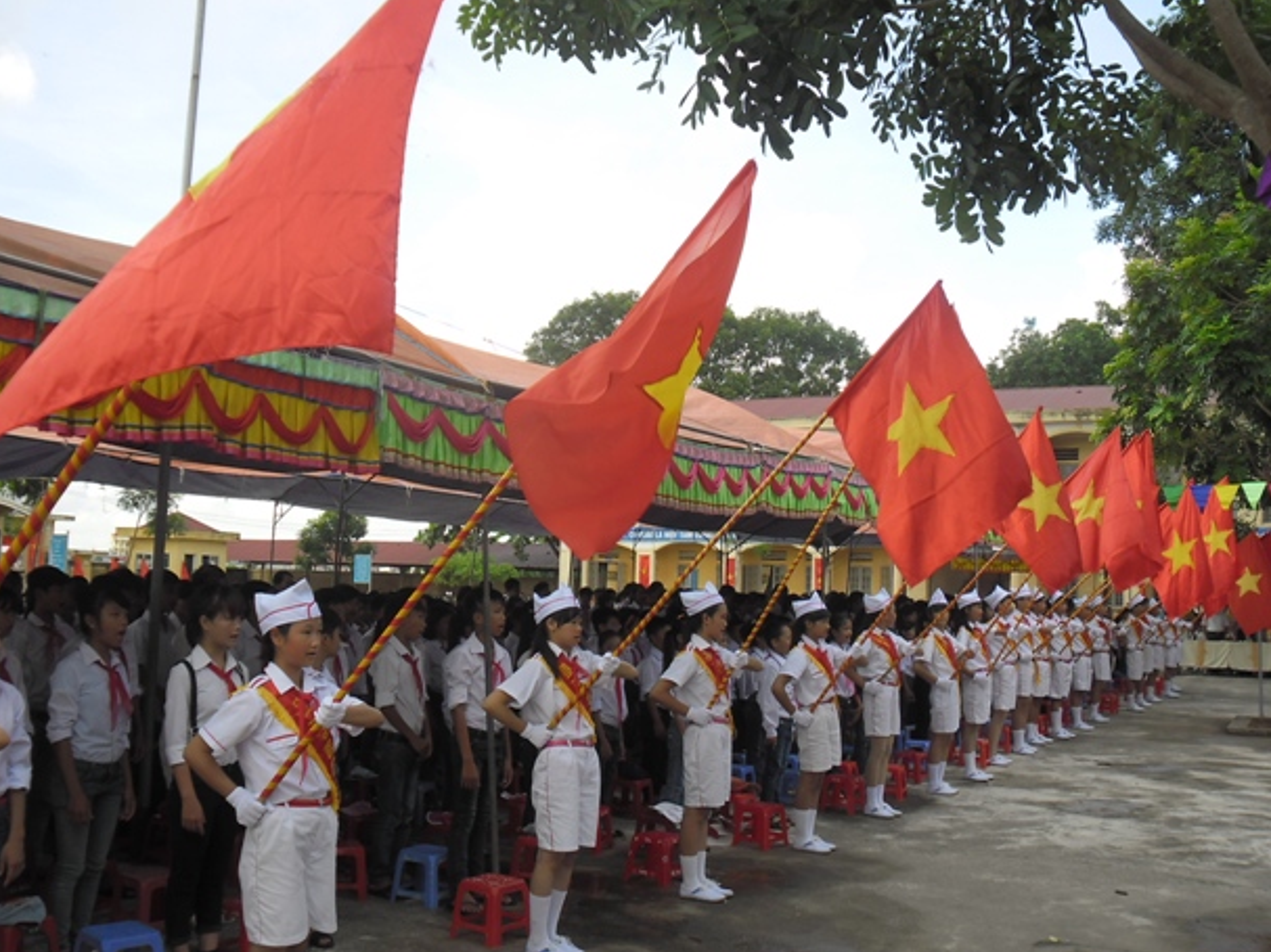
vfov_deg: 36.8
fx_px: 1432
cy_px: 481
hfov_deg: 47.9
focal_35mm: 39
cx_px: 634
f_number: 4
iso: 80
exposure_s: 1/181
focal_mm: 6.6
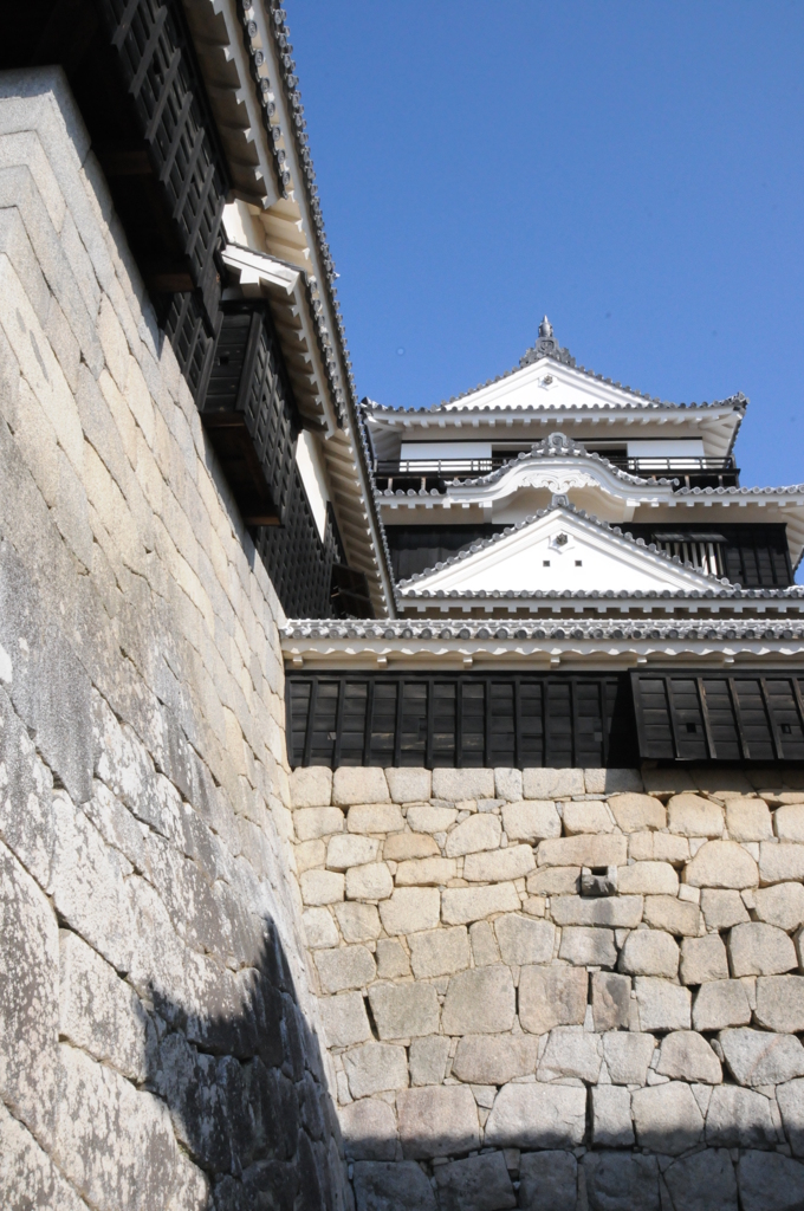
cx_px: 402
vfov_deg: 67.4
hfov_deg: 47.8
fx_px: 907
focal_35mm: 27
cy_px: 606
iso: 1400
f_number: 22
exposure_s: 1/250
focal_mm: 18
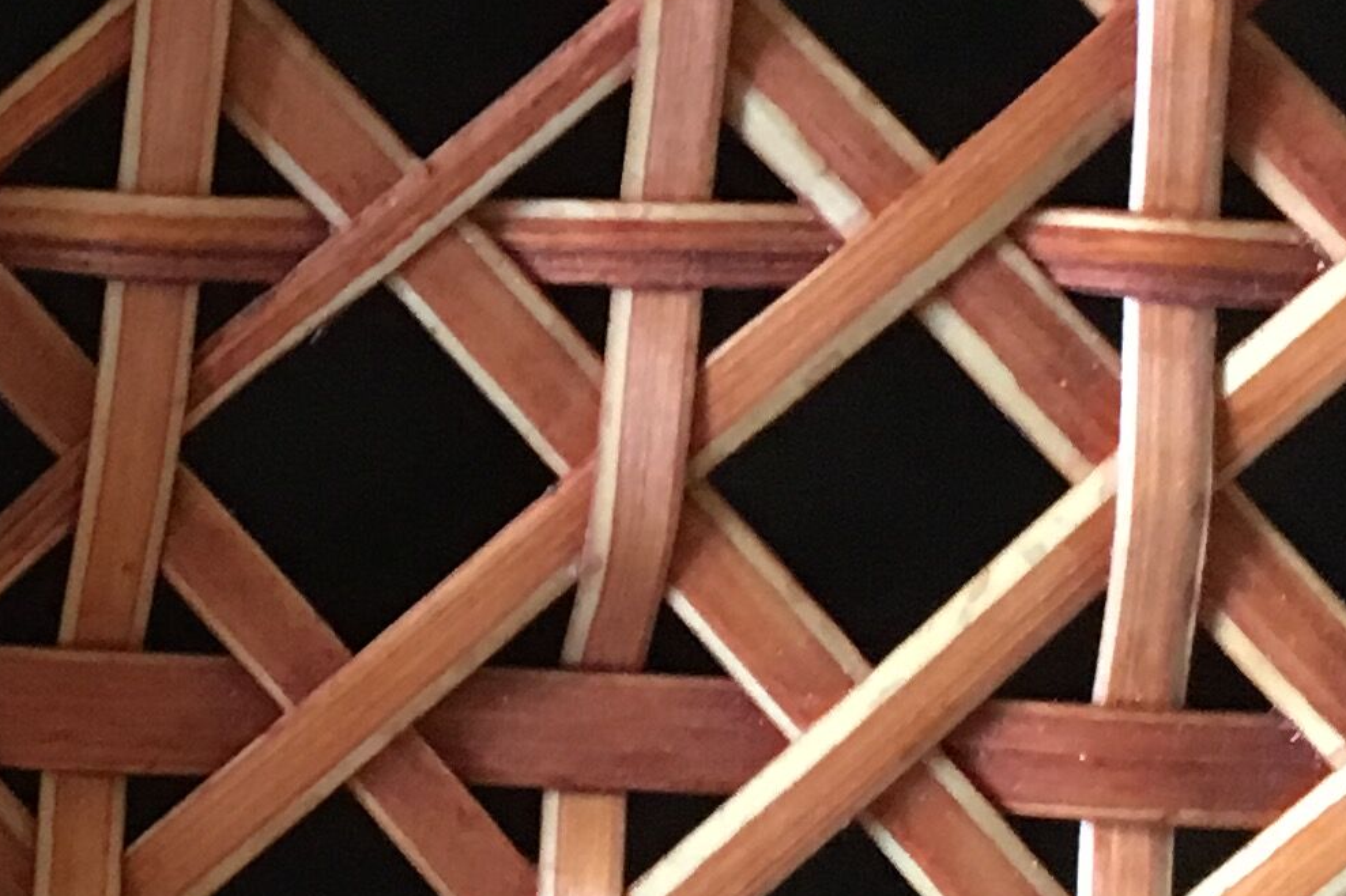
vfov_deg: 11.0
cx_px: -129
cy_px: -22
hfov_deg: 16.2
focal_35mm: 123
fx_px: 4598
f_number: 2.2
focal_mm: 4.15
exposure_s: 1/17
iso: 200
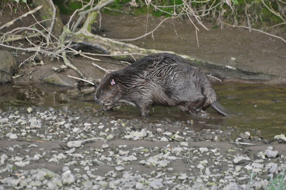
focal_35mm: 450
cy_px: 95
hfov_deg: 4.6
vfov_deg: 3.0
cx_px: 143
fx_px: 3570
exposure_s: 1/125
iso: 800
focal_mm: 300
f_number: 5.6
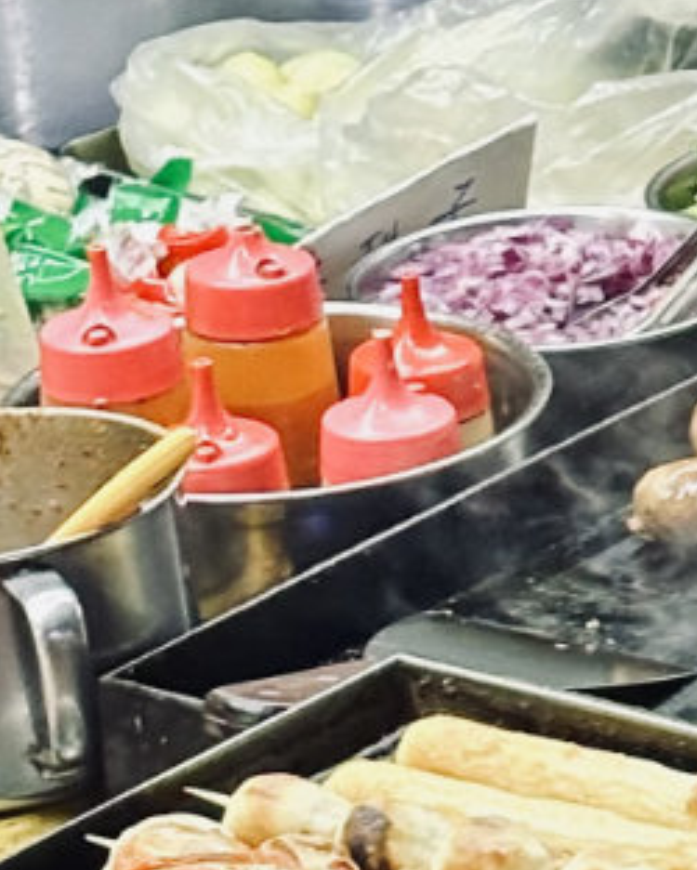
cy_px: 410
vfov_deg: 8.0
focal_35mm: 240
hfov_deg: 6.3
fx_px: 6183
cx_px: 1313
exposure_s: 1/51
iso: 250
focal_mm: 6.9
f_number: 1.8
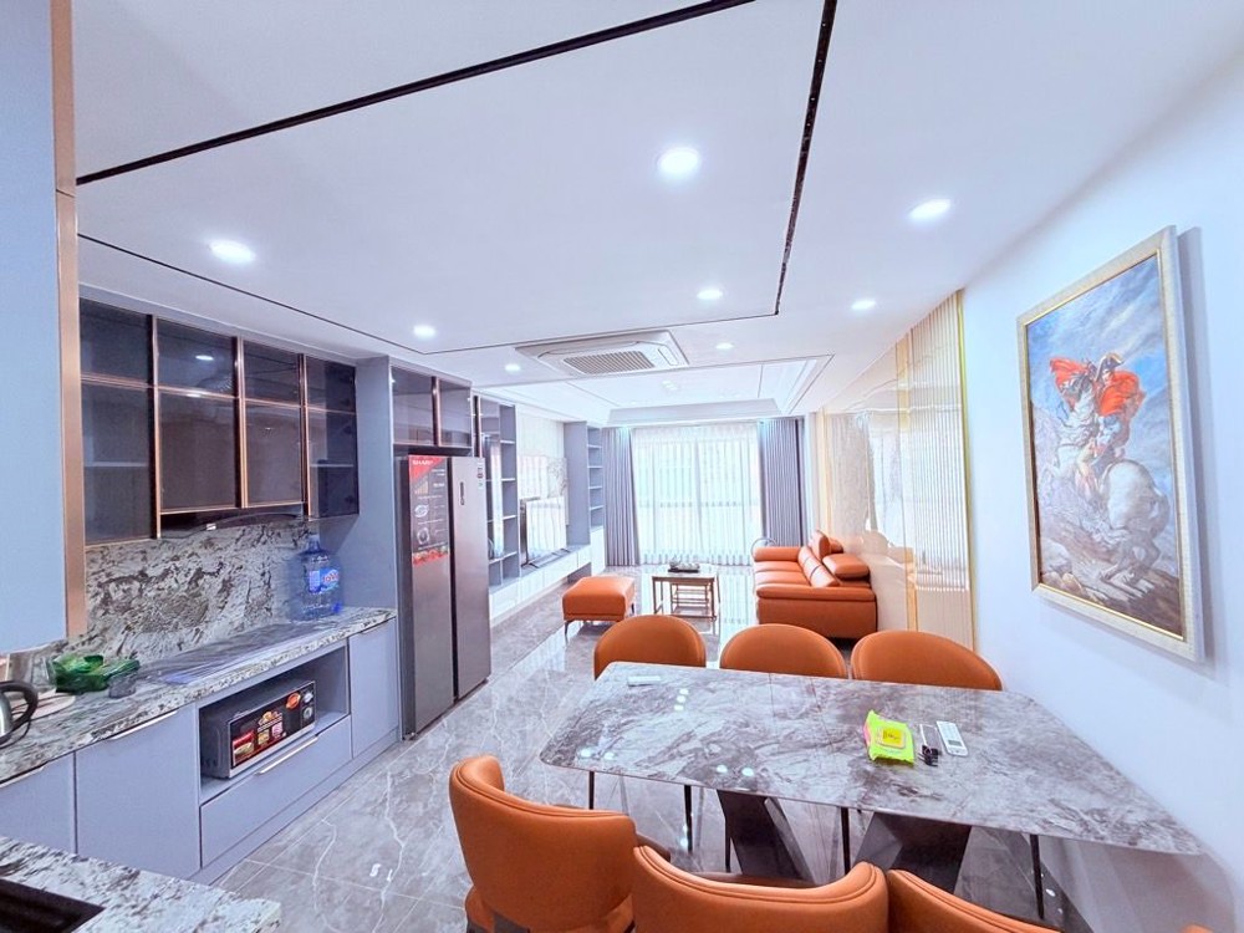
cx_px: 622
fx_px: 503
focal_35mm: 14
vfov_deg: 85.7
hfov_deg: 102.1
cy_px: 466
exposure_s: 1/100
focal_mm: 2.22
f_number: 2.2
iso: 160
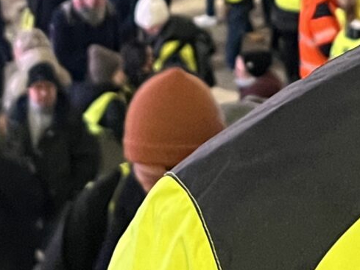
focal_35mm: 136
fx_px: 1415
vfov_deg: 10.8
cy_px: -11
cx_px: 292
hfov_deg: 14.4
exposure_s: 1/25
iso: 500
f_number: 1.5
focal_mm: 5.7
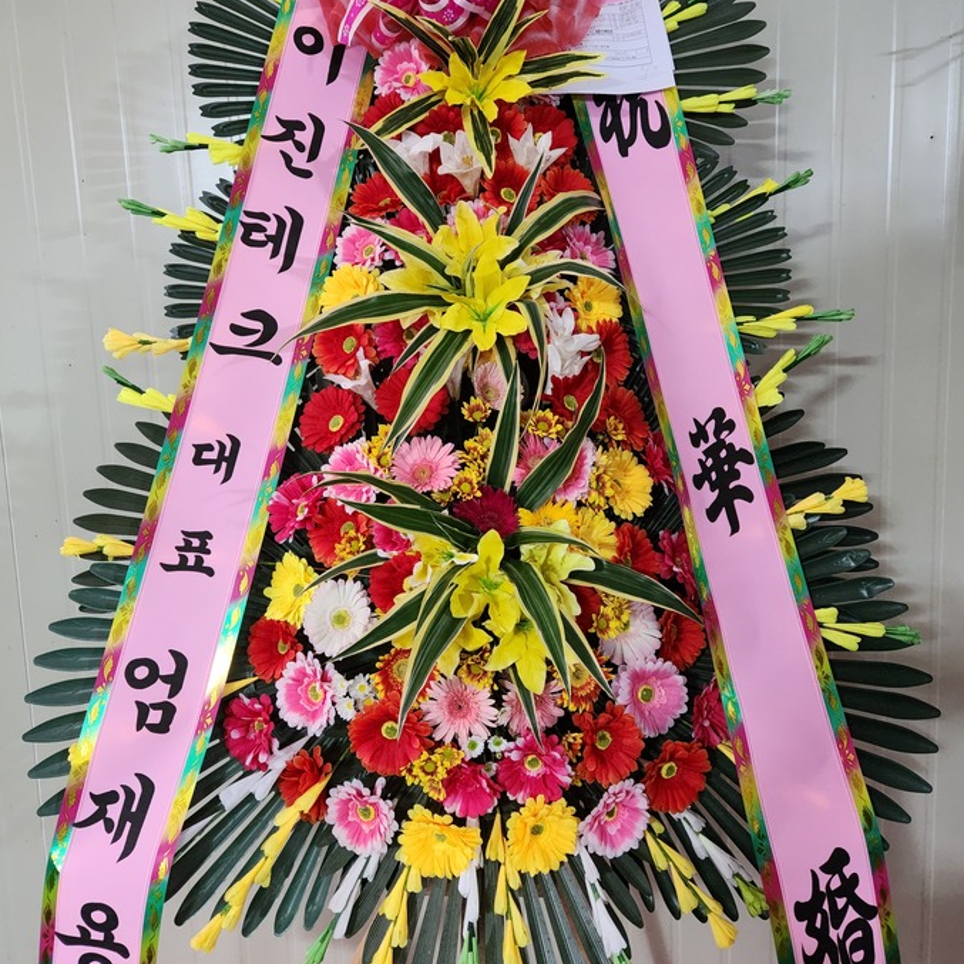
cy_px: 441
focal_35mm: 28
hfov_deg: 57.3
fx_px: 882
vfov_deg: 57.2
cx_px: 477
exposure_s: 1/120
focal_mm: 5.4
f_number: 1.8
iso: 1000
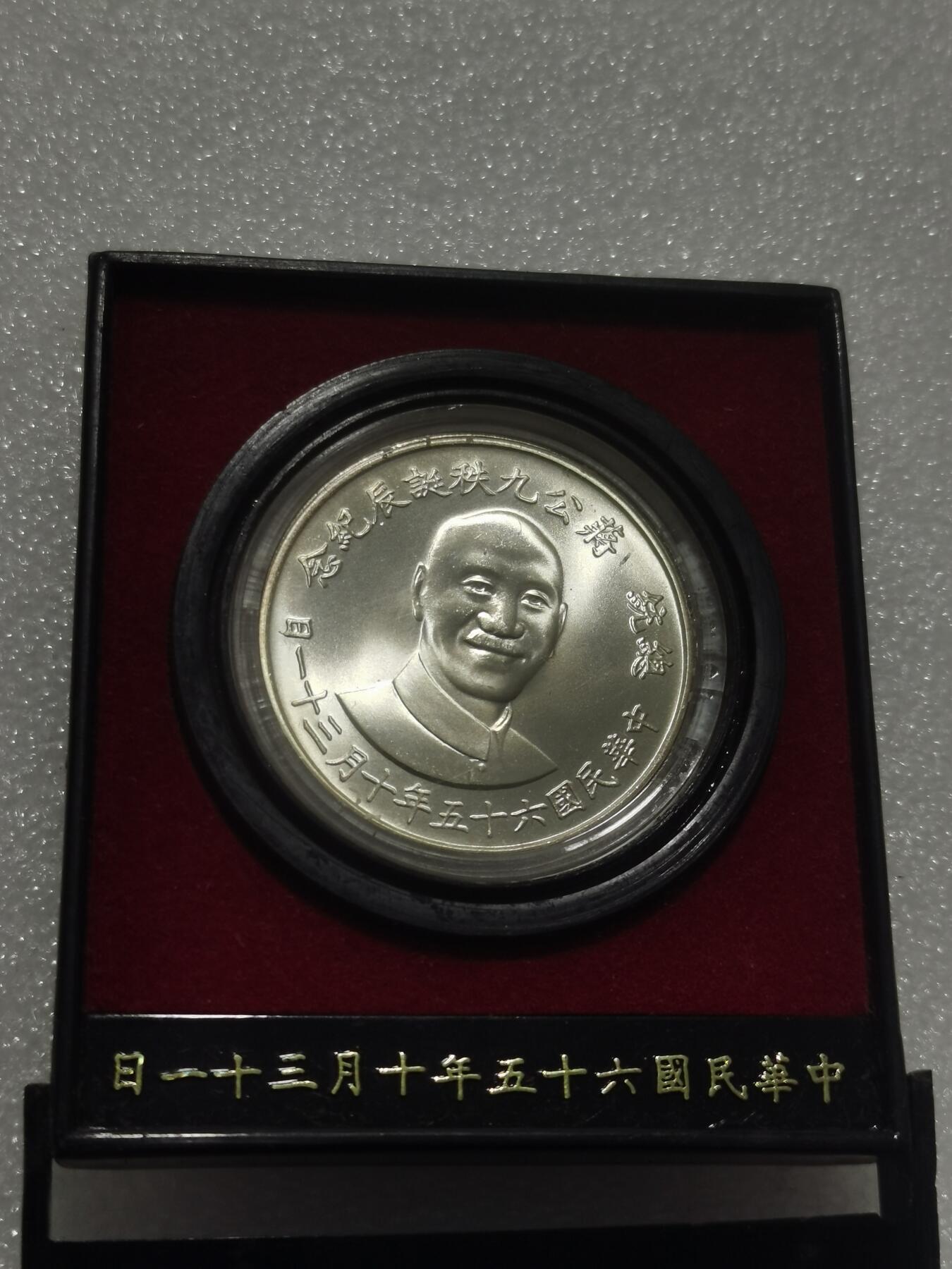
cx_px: 476
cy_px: 634
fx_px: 1943
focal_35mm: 53
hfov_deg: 27.5
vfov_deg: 36.2
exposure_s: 1/198
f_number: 1.8
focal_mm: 5.58
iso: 50
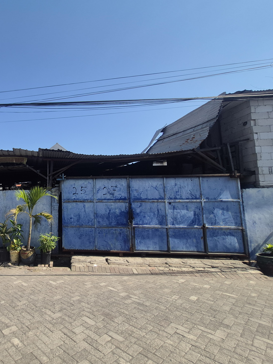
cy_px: 185
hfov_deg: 62.8
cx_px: 40
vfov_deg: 87.7
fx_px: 189
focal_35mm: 18
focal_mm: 1.74
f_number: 2.2
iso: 64
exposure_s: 1/1996
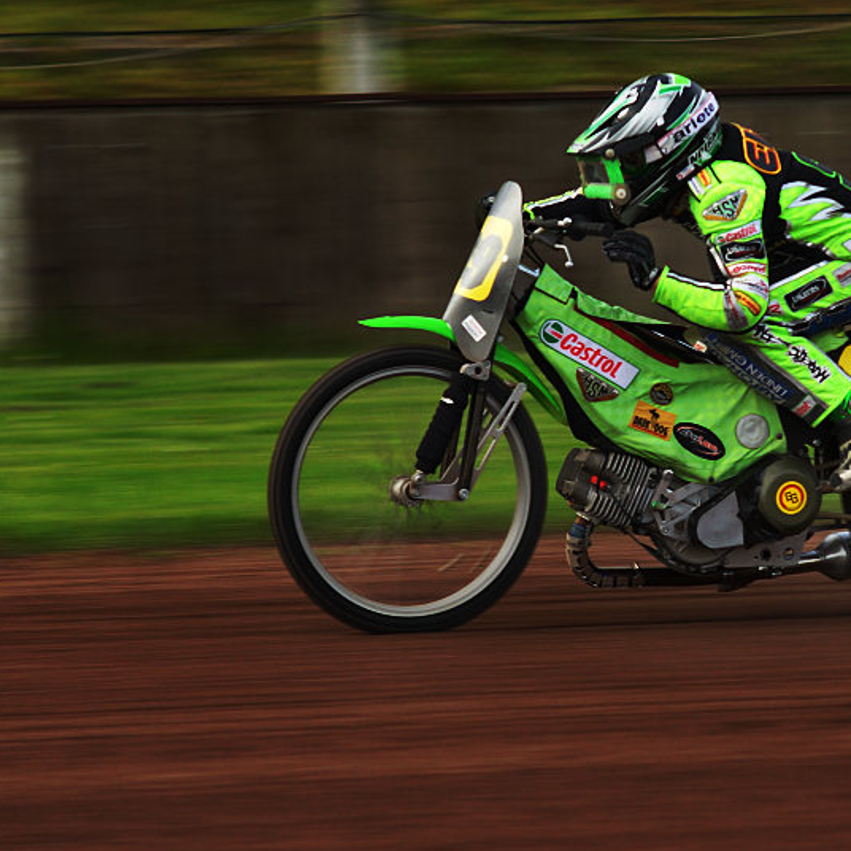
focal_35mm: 385
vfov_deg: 4.6
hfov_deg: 4.5
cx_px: 662
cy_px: 346
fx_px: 10707
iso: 200
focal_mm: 135
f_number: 4.5
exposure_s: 1/320
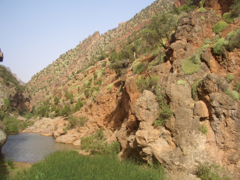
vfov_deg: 40.7
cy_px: 90
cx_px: 120
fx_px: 243
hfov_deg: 52.6
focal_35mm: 35
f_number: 4.3
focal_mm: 5.8
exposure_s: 1/250
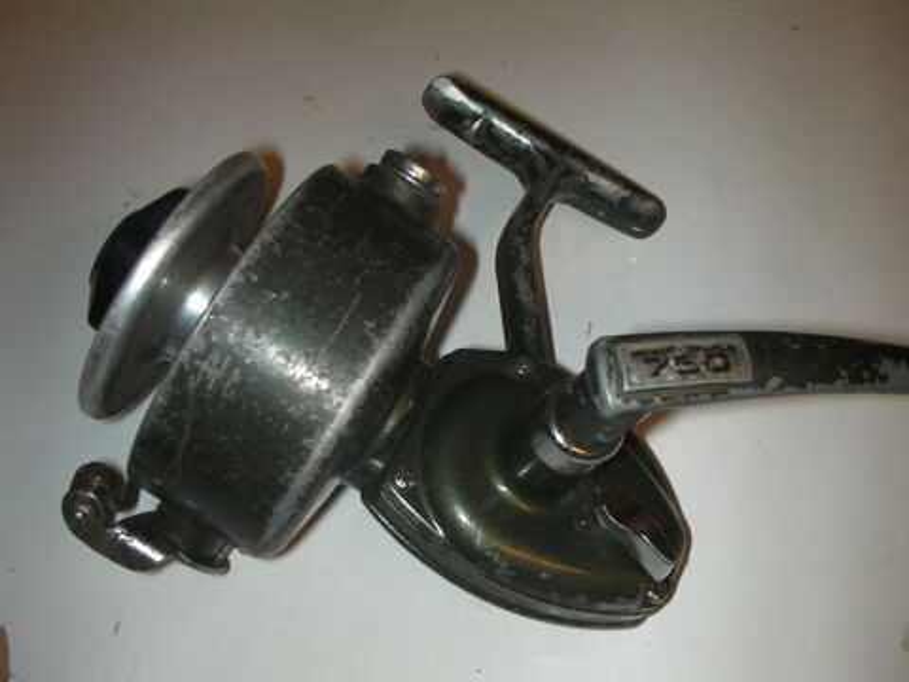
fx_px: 998
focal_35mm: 38
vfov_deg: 37.7
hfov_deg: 49.0
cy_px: 341
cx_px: 454
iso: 200
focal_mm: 6.3
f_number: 5.6
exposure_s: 1/30
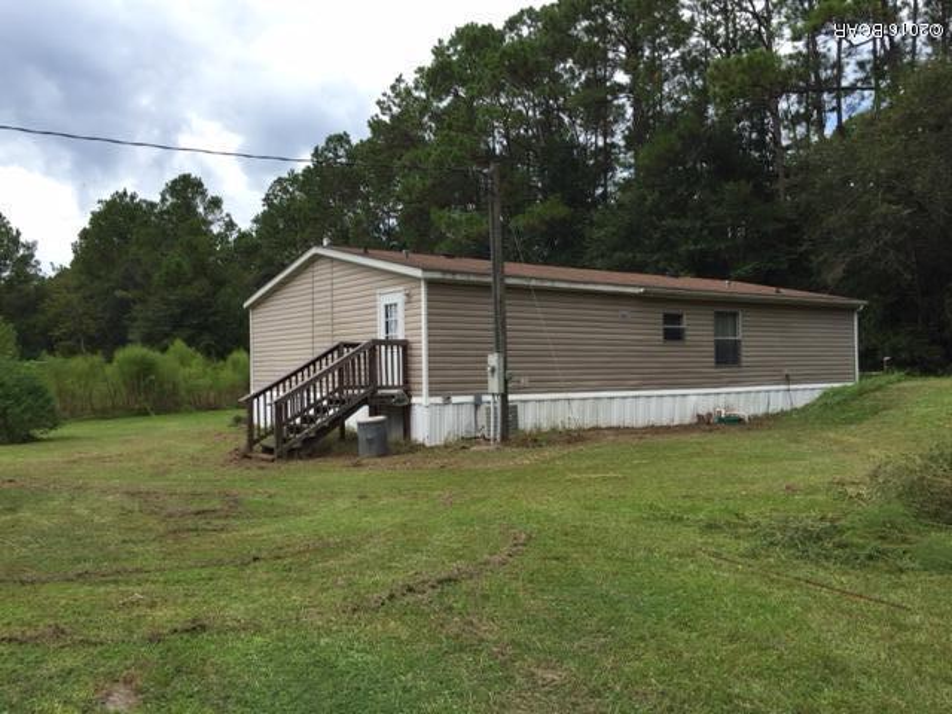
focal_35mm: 29
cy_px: 357
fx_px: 798
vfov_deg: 48.2
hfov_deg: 61.7
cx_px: 476
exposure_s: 1/1014
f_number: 2.2
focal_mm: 4.15
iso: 32
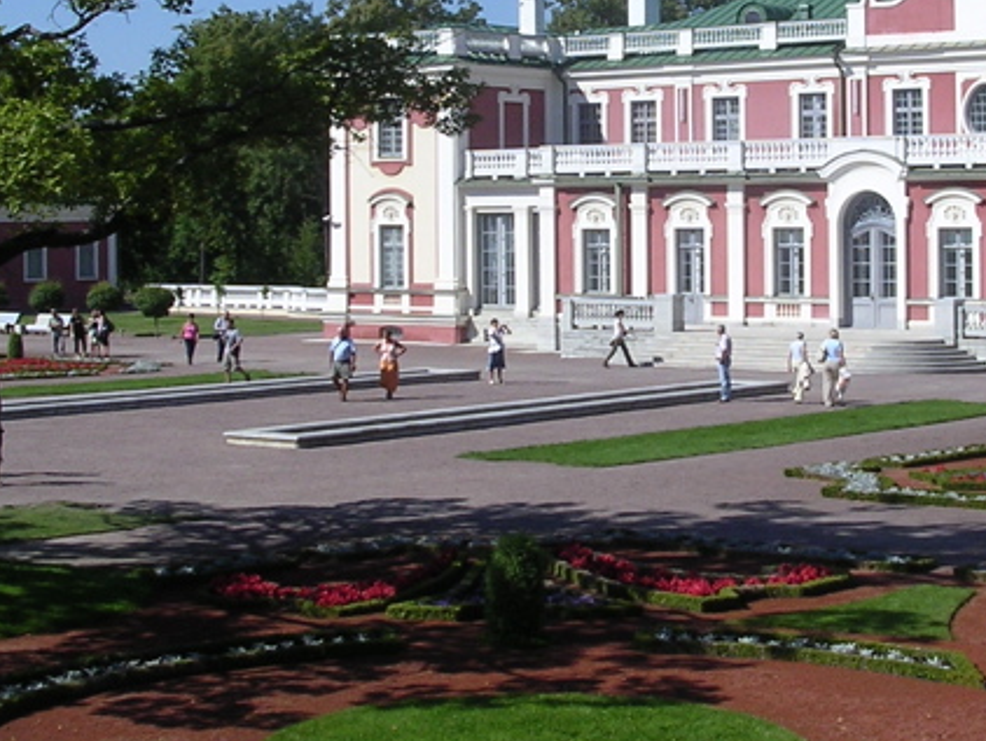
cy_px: 200
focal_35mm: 81
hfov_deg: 23.9
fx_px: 2309
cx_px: 689
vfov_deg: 18.1
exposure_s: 1/362
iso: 100
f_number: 5.6
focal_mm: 5.8
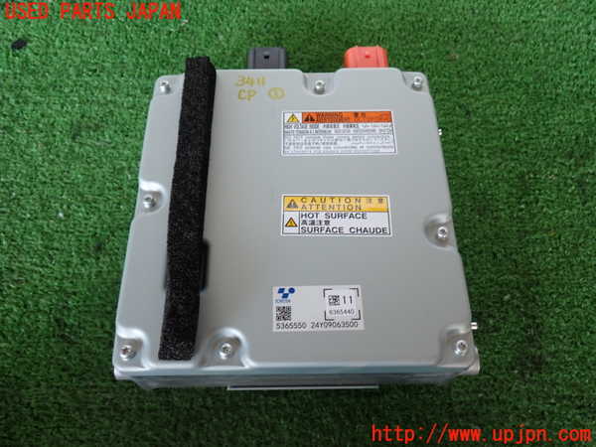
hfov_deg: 56.8
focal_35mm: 32
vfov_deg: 44.2
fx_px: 551
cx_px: 298
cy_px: 224
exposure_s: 1/40
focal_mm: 5.79
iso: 200
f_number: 2.4
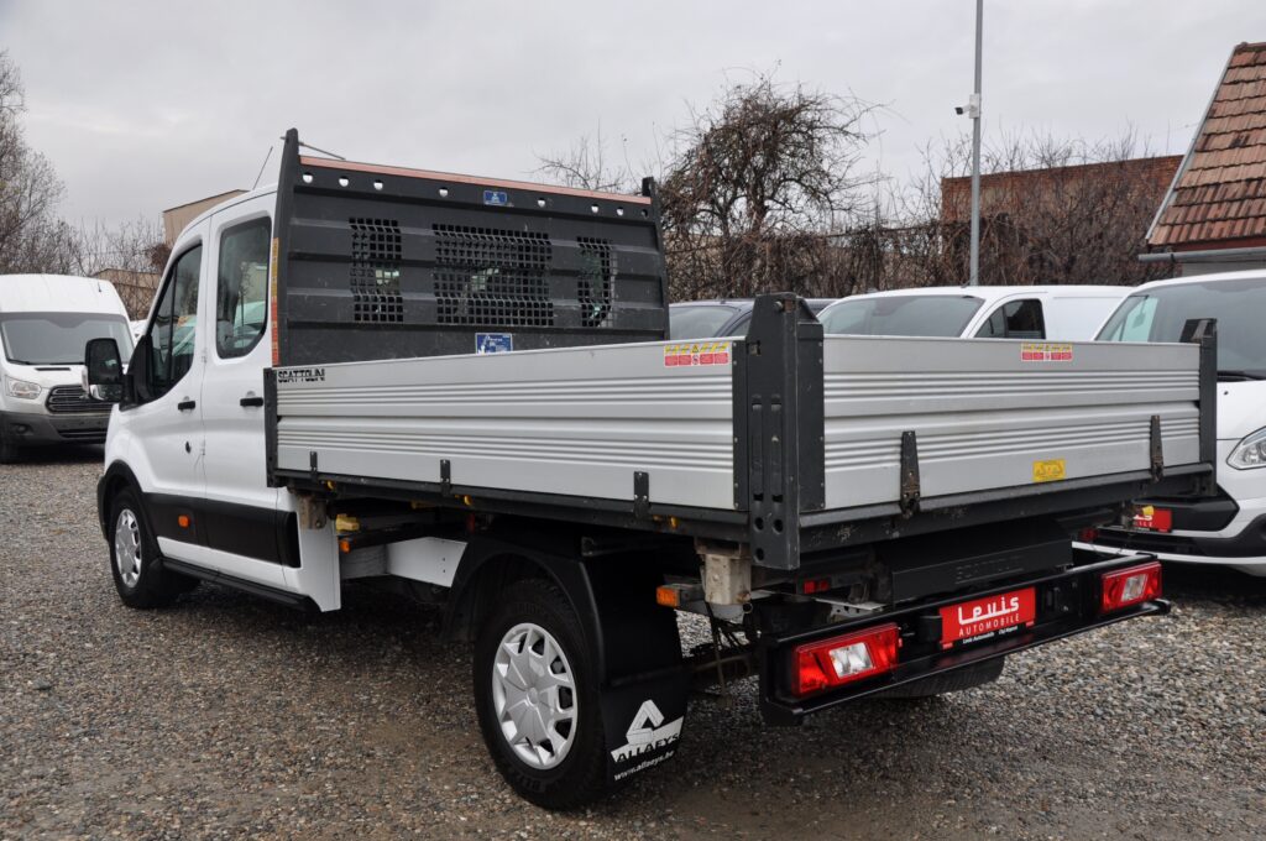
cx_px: 633
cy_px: 420
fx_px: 1159
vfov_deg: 39.9
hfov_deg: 57.3
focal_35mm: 33
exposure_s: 1/250
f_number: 8
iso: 500
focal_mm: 22
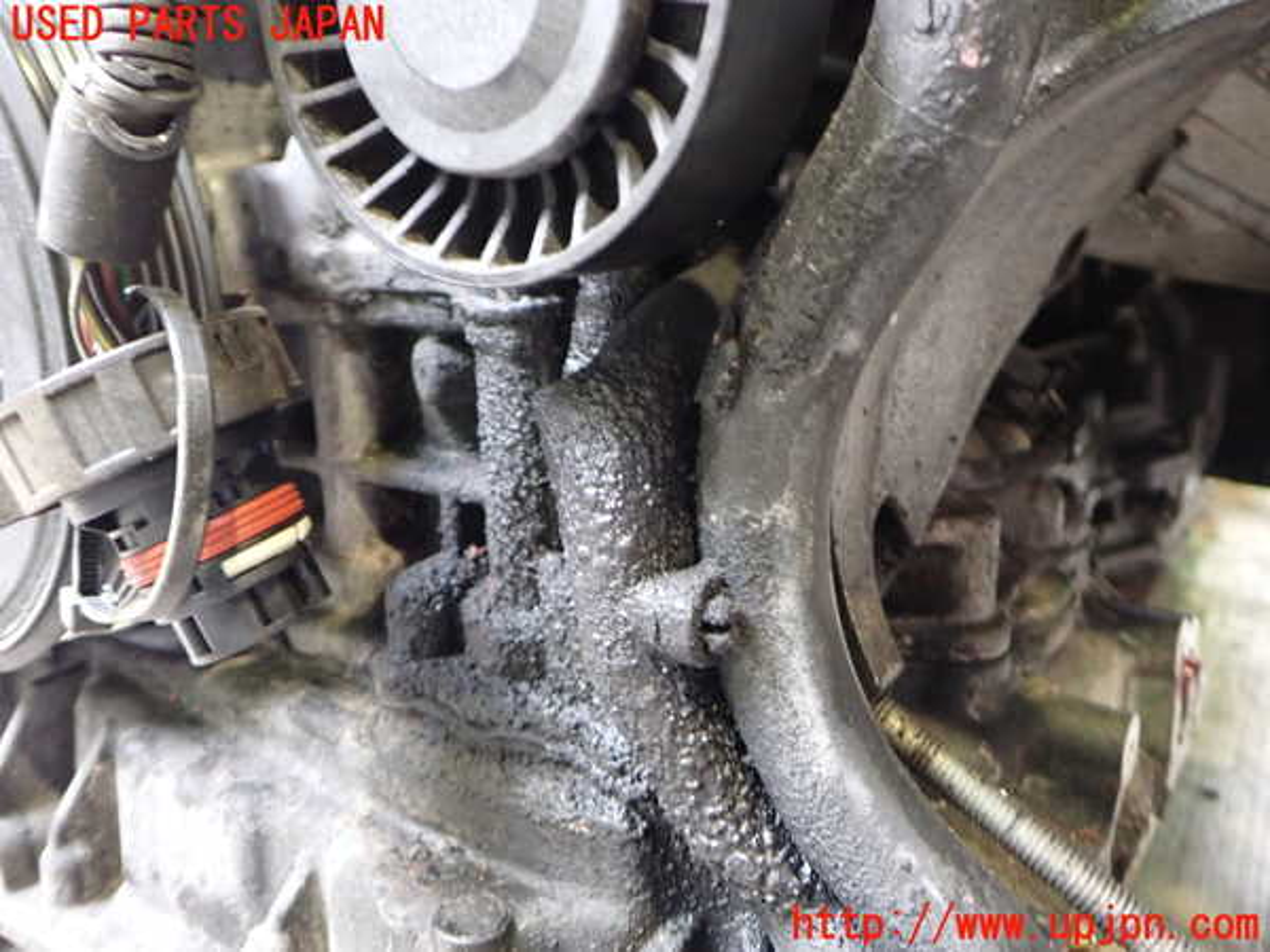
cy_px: 476
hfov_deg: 60.0
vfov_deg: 46.8
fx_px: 1101
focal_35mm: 30
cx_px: 635
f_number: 2.3
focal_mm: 5.4
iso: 800
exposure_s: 1/25
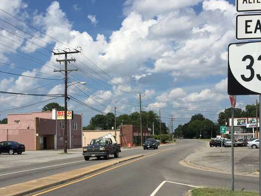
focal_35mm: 44
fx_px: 332
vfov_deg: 32.6
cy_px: 131
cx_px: 111
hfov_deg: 42.8
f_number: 2.2
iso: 32
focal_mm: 4.15
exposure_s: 1/3968
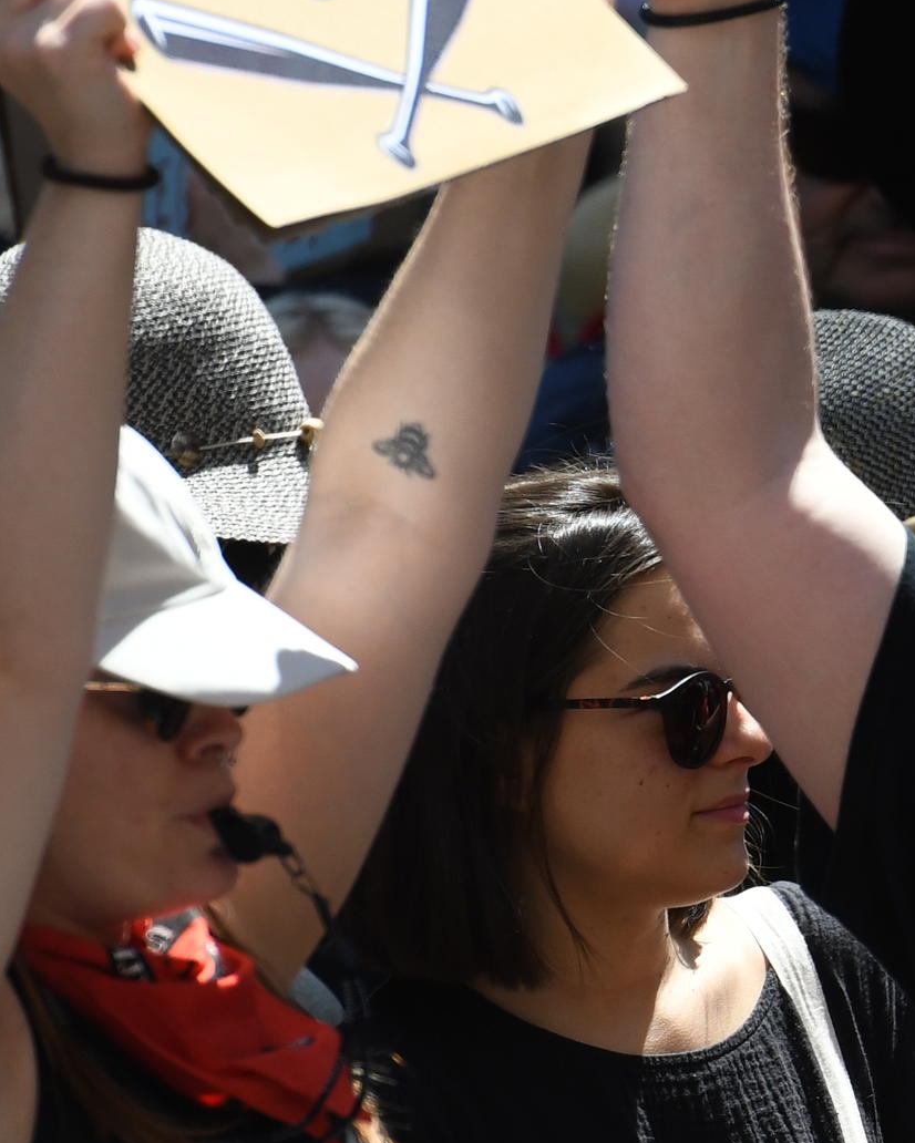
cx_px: 1368
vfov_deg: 2.1
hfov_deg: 1.7
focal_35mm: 909
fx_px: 30761
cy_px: 655
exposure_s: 1/2000
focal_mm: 200
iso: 320
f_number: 4.5
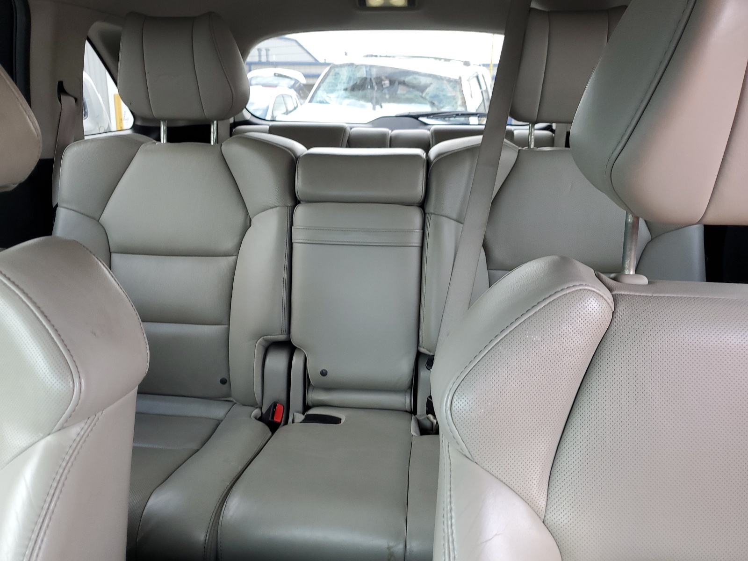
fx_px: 562
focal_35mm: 26
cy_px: 280
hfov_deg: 67.3
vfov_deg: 53.1
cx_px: 374
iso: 58
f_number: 1.5
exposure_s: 1/120
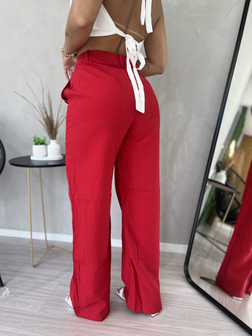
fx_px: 252
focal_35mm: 26
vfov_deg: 67.3
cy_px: 168
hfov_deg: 53.1
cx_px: 126
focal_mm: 5.7
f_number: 1.5
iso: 50
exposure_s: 1/120
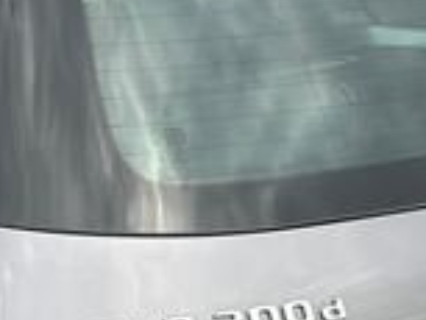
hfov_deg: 11.2
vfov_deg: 8.5
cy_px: 239
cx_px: -78
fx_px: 2143
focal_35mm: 174
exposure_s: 1/786
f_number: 1.5
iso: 50
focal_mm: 5.7
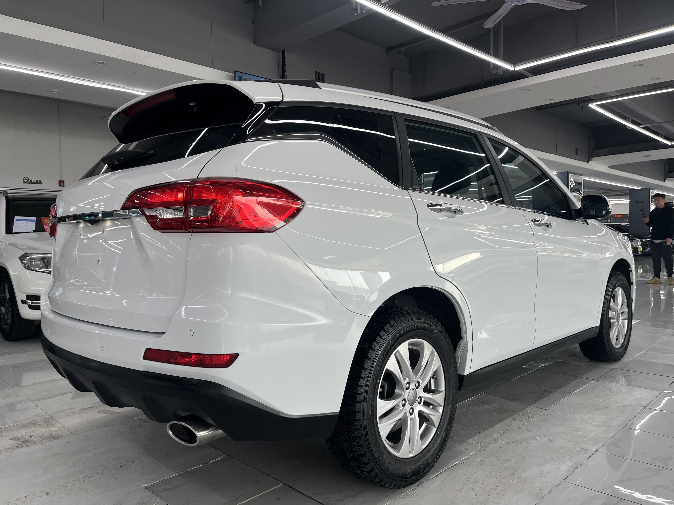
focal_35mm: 26
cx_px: 337
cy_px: 252
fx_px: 506
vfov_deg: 53.1
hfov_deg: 67.3
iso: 40
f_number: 1.6
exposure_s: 1/200
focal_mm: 5.1
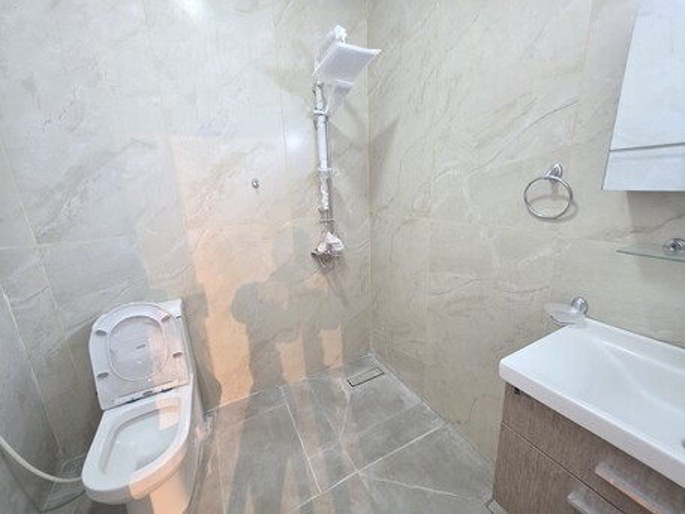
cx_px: 342
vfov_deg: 89.9
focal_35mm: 13
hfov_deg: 106.2
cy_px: 257
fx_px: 257
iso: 200
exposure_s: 1/50
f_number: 1.9
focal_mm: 2.2
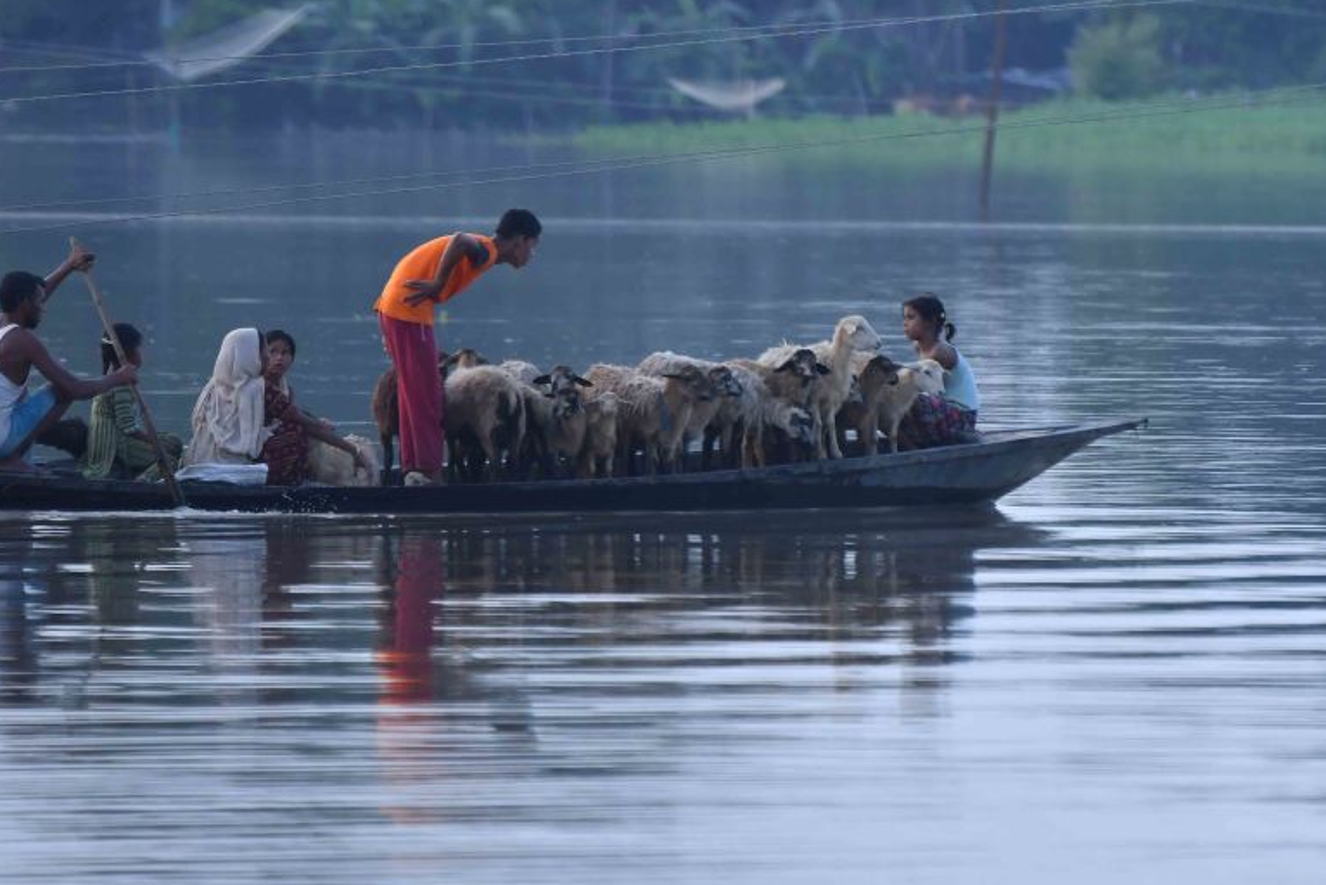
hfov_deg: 2.5
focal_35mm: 841
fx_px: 30987
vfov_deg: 1.6
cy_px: 412
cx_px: 545
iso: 400
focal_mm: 420
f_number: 5.6
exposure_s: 1/400
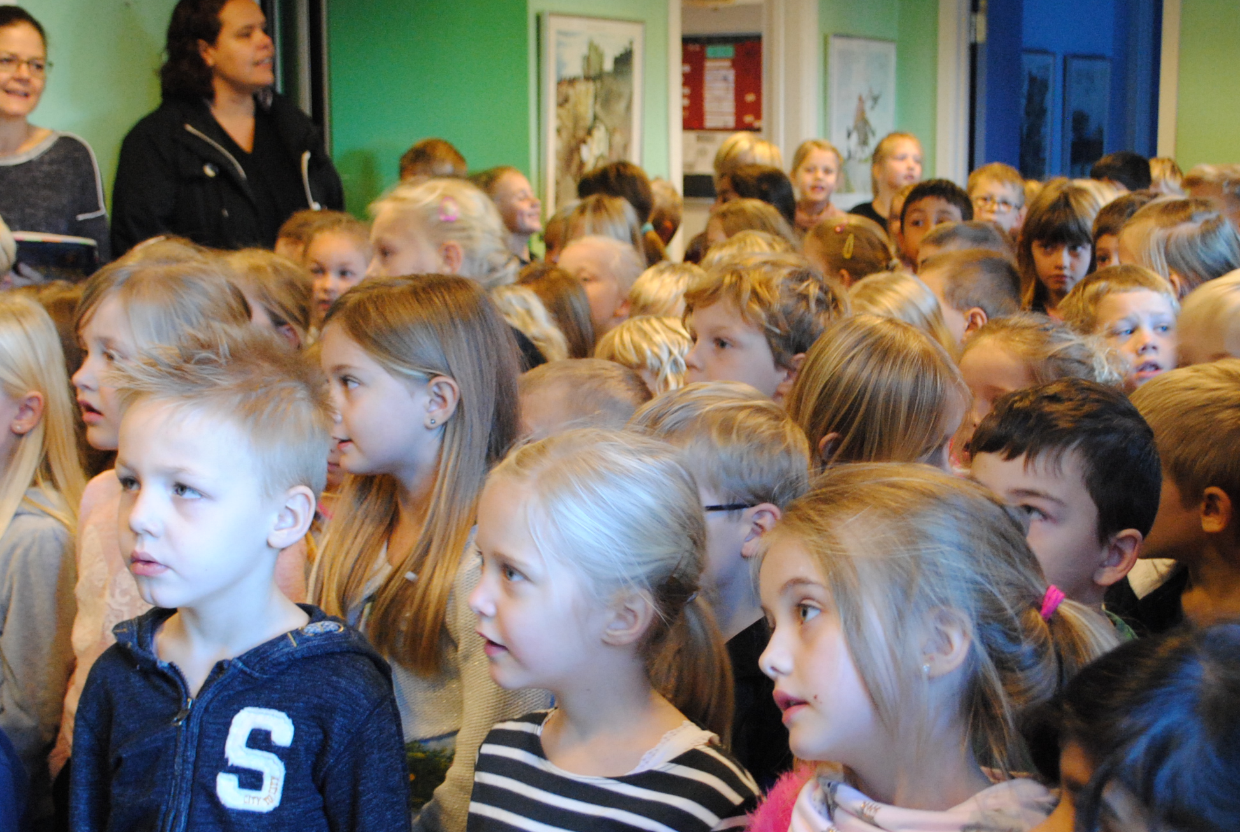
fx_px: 2002
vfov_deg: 23.5
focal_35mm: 58
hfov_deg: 34.4
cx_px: 709
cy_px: 462
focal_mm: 26
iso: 1000
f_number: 4.2
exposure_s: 1/30
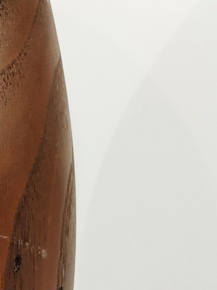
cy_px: 73
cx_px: -150
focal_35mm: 100
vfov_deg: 19.5
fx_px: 836
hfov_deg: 13.5
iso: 100
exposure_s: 1/50
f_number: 1.9
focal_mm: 3.94
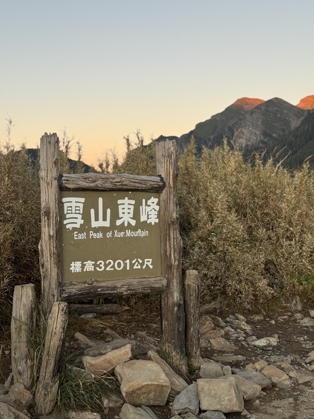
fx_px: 581
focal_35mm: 48
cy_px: 210
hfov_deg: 30.3
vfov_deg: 39.7
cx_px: 157
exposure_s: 1/198
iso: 64
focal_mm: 6.76
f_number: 1.78
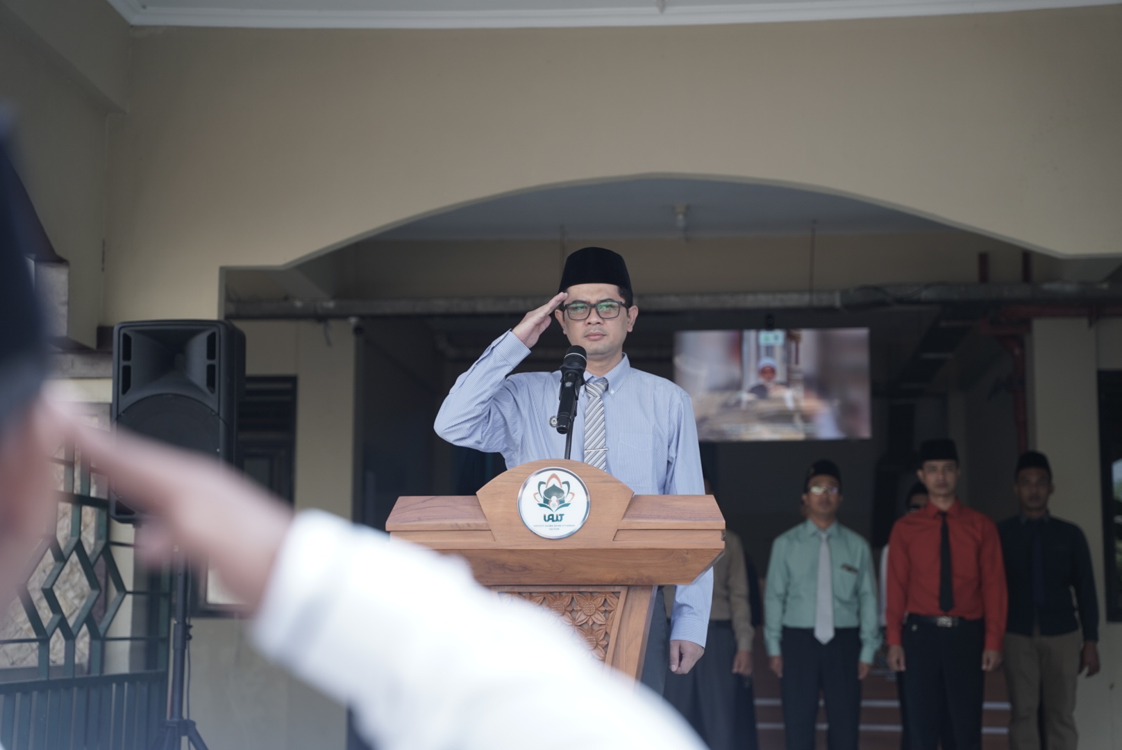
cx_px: 561
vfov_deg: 21.5
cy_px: 375
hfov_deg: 31.7
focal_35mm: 63
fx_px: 1974
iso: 250
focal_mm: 63.3
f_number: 3.2
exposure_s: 1/400
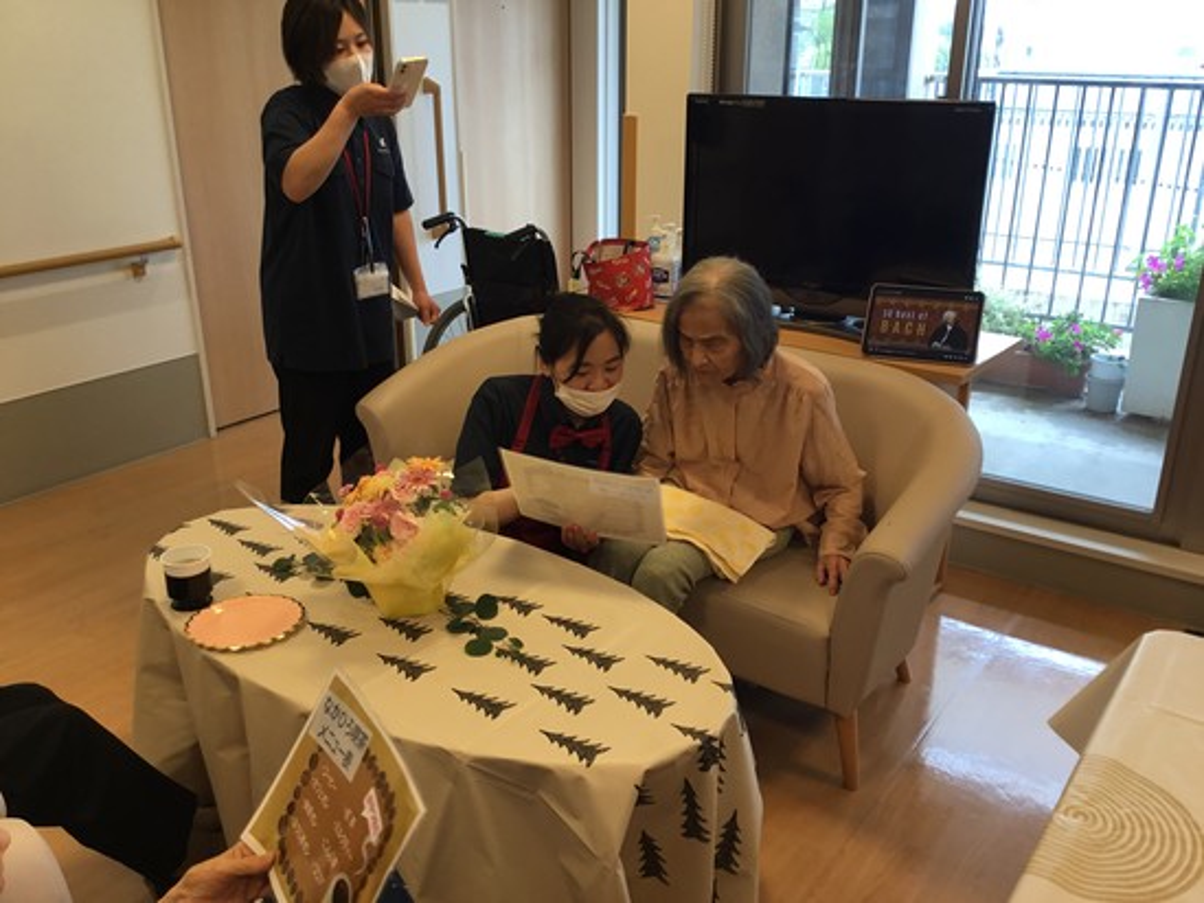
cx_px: 602
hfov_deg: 58.3
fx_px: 1078
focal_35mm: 31
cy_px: 452
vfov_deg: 45.5
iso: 32
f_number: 2.4
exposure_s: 1/60
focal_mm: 3.3
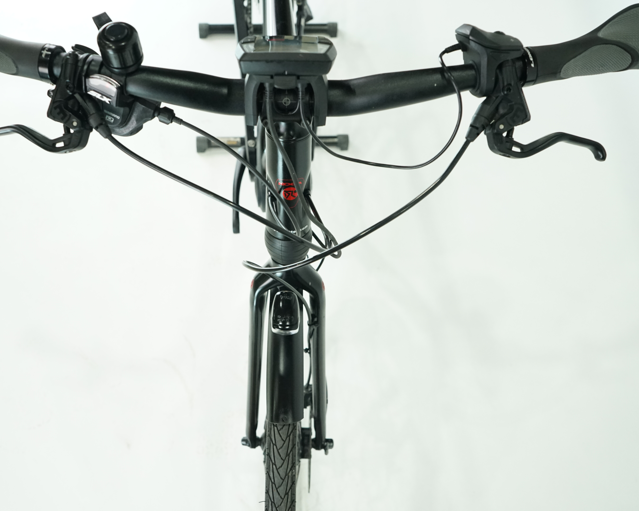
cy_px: 260
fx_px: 662
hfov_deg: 51.5
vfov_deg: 42.2
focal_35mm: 35
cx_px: 288
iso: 2500
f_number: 5.6
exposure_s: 1/200
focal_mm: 30
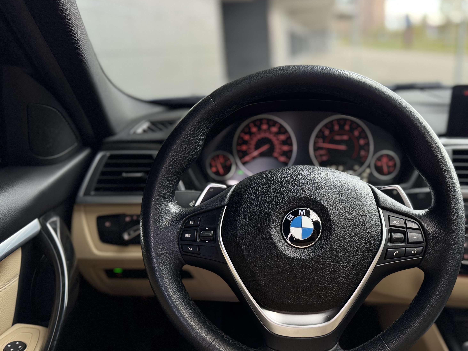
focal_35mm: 33
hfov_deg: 54.4
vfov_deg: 42.8
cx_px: 307
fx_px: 446
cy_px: 206
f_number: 1.78
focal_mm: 6.76
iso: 200
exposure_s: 1/101
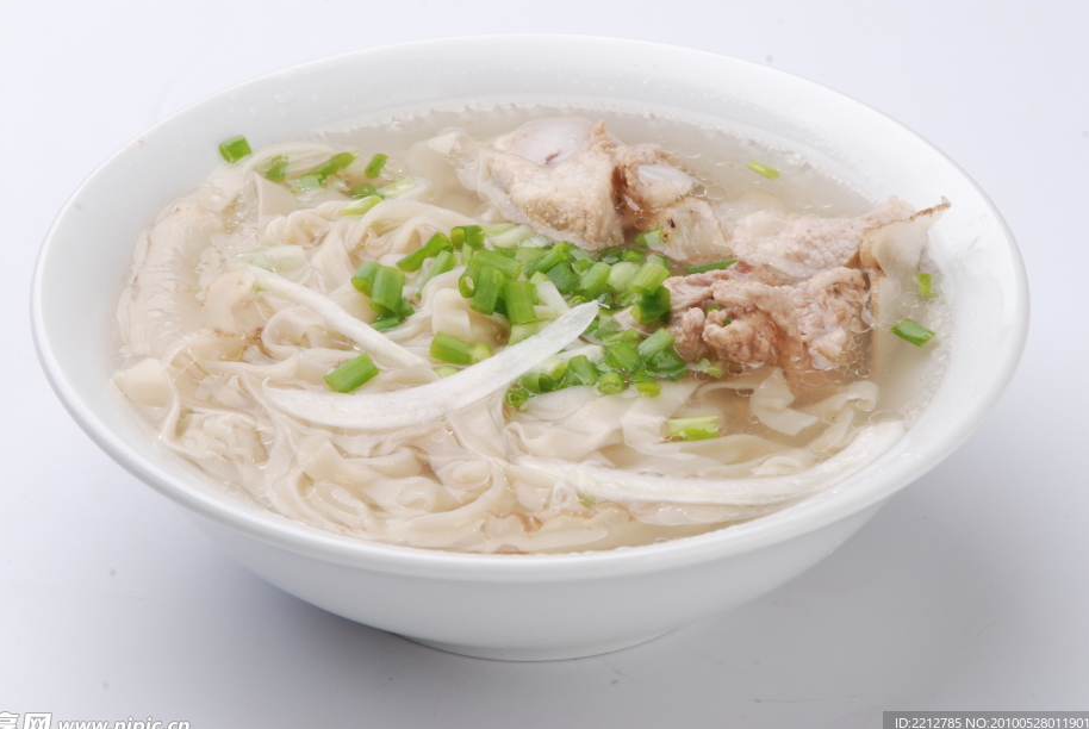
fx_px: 5088
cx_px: 548
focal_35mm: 168
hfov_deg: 12.2
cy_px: 339
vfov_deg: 8.2
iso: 200
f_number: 22
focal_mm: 100
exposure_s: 1/60
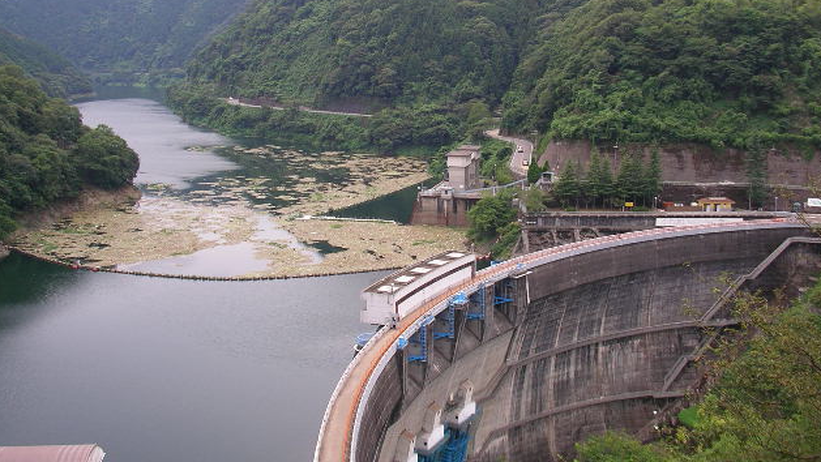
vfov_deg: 29.0
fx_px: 893
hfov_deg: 49.4
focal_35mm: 41
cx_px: 412
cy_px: 232
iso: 50
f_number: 2.8
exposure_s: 1/250
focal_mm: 5.7
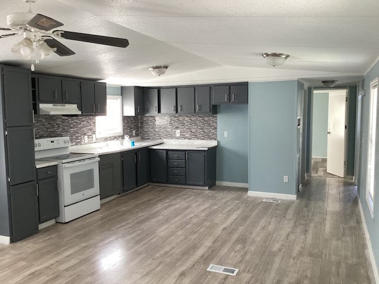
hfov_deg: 58.4
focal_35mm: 31
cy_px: 142
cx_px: 190
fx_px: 339
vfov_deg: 45.4
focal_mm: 3.3
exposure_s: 1/60
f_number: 2.4
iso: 80
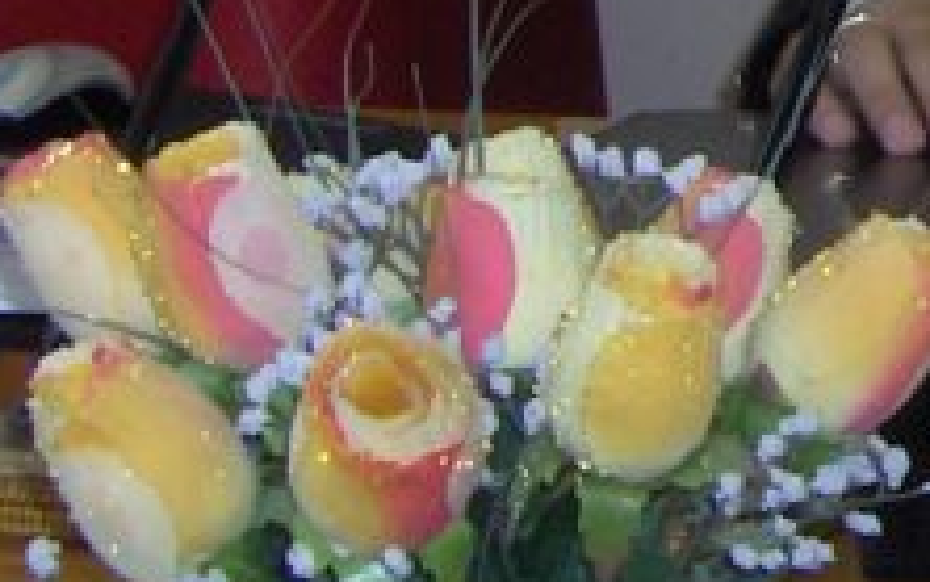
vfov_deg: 6.3
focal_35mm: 204
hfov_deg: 9.6
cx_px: 1793
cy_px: -438
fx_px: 5173
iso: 100
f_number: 2.8
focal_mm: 6.8
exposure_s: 1/60
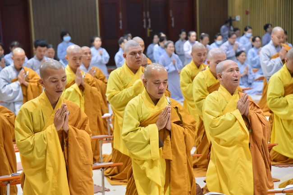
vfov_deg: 13.1
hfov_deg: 19.4
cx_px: 146
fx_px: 855
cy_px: 98
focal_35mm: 105
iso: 3200
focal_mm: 105
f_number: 5
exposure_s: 1/125
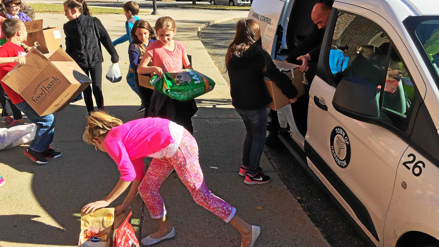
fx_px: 372
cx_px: 217
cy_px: 89
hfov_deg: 61.0
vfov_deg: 36.4
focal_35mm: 32
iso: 32
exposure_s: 1/1014
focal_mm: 4.15
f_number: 2.2
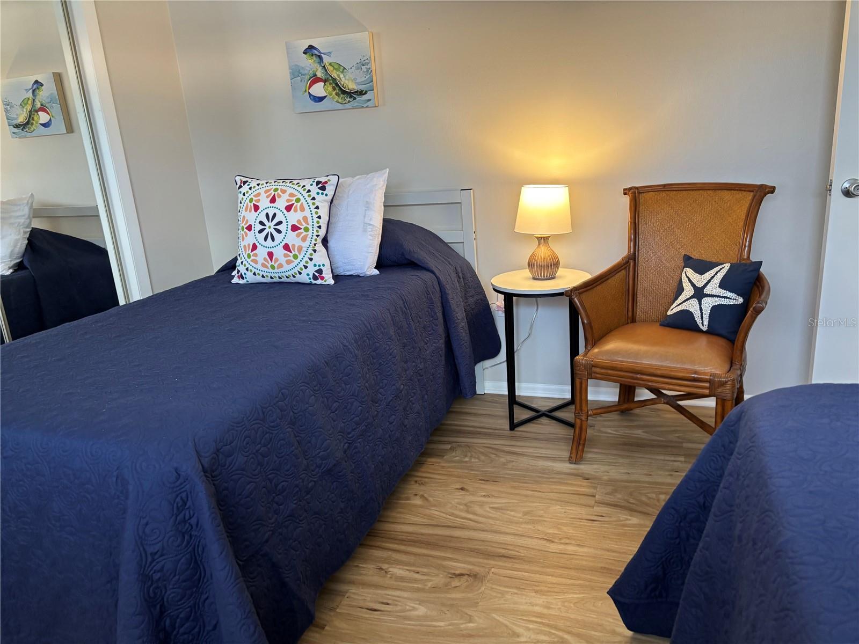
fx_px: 645
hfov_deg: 67.3
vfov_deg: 53.1
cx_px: 430
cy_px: 322
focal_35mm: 26
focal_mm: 5.96
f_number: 1.6
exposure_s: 1/60
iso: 125
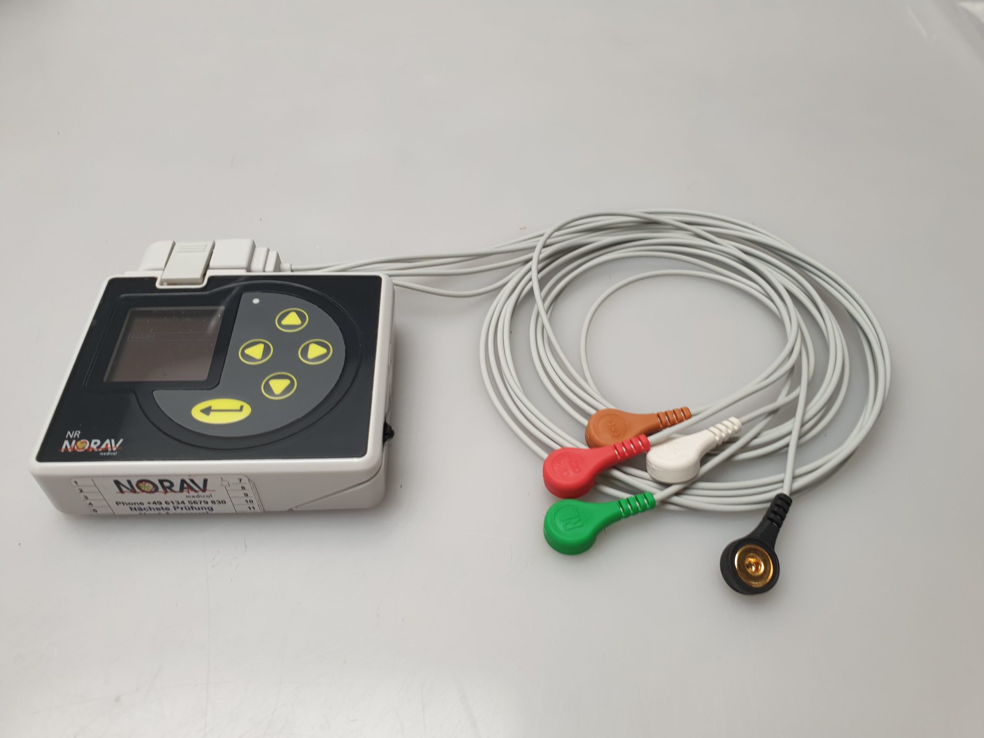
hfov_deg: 67.3
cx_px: 492
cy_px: 369
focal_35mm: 26
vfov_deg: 53.1
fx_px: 739
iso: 64
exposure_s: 1/50
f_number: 2.4
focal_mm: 4.3
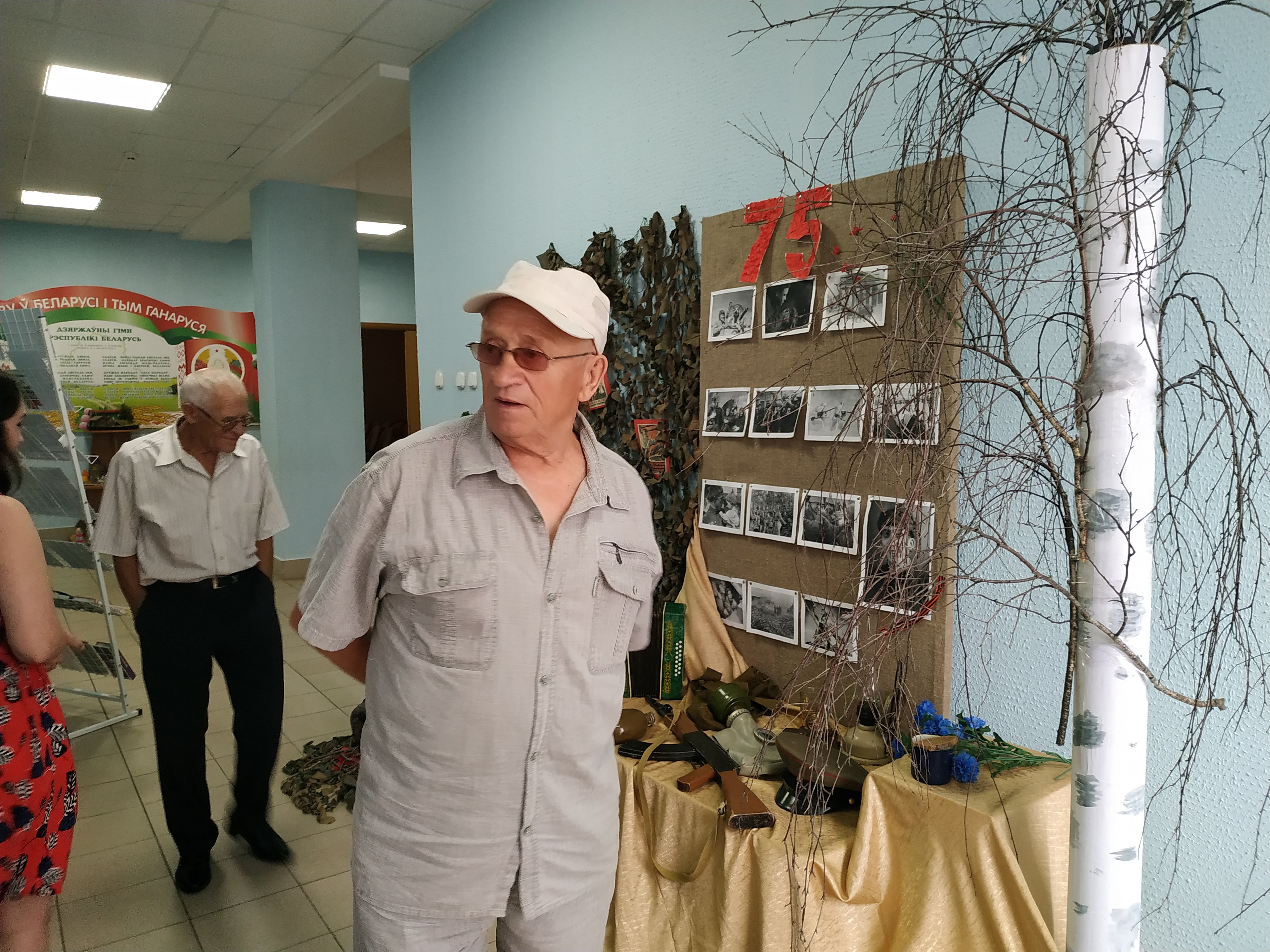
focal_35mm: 24
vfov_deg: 56.8
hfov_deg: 71.6
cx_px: 635
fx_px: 881
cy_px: 476
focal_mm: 3.94
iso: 320
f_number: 1.9
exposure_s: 1/25
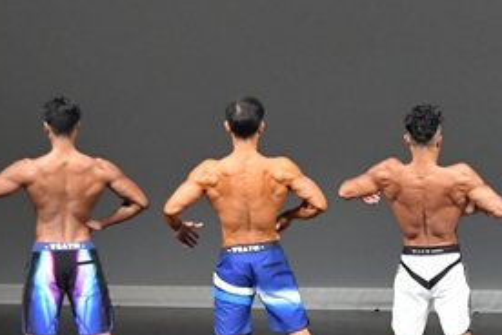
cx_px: 567
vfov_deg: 3.6
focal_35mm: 387
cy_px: 293
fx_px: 5396
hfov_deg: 5.3
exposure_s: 1/400
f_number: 5.6
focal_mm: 92
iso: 5000
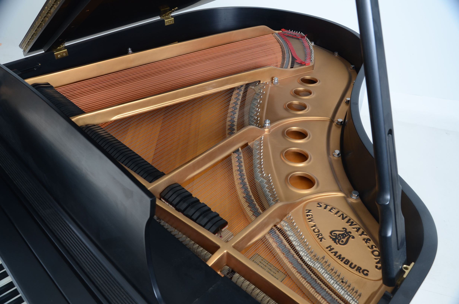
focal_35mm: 27
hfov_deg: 67.5
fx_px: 344
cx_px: 230
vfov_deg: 47.7
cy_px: 152
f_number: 6.3
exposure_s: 1/60
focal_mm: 18
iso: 200
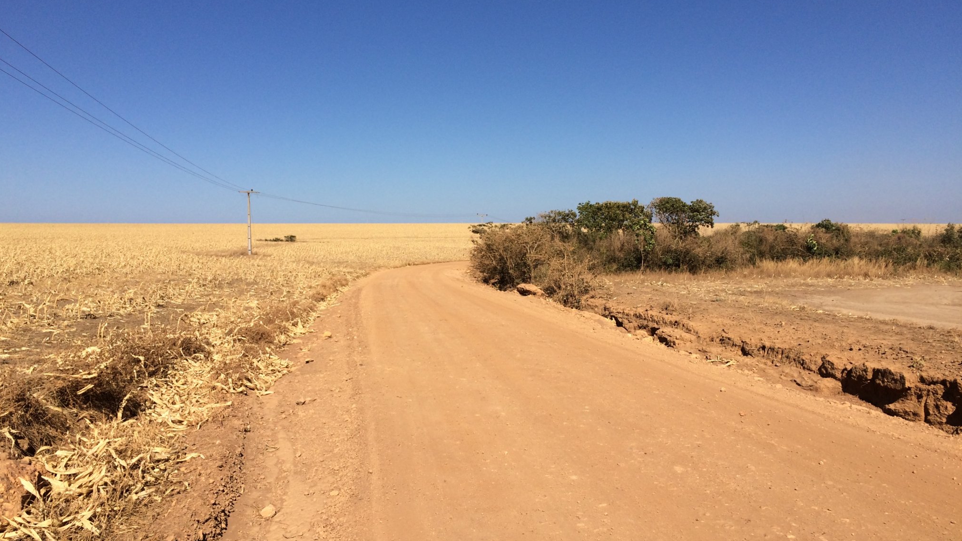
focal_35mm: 32
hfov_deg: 61.0
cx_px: 476
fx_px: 816
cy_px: 255
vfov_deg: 36.7
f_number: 2.2
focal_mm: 4.15
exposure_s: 1/3731
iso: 32
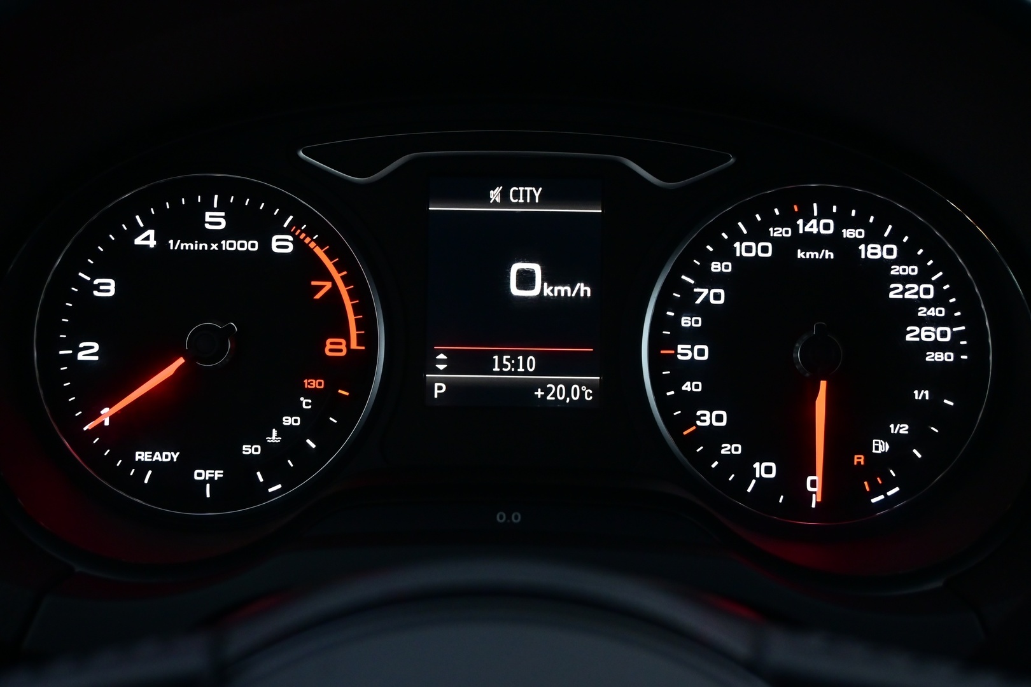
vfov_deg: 29.4
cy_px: 344
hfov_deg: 43.0
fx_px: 1310
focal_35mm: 46
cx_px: 516
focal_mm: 30.5
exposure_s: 1/25
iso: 1100
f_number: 4.8
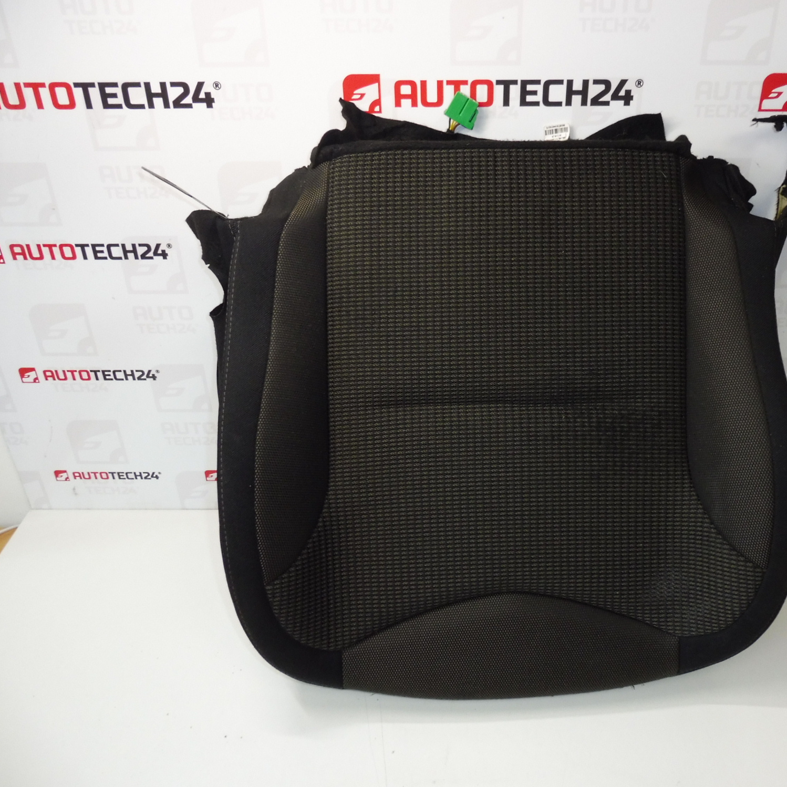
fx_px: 746
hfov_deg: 55.3
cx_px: 464
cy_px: 385
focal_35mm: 29
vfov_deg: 55.6
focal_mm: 4.3
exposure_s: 1/60
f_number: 3.5
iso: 200
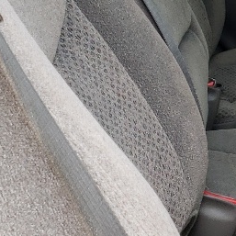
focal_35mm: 143
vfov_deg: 12.2
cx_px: 523
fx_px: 1103
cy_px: 50
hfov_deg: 10.8
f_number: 1.5
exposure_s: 1/125
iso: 50
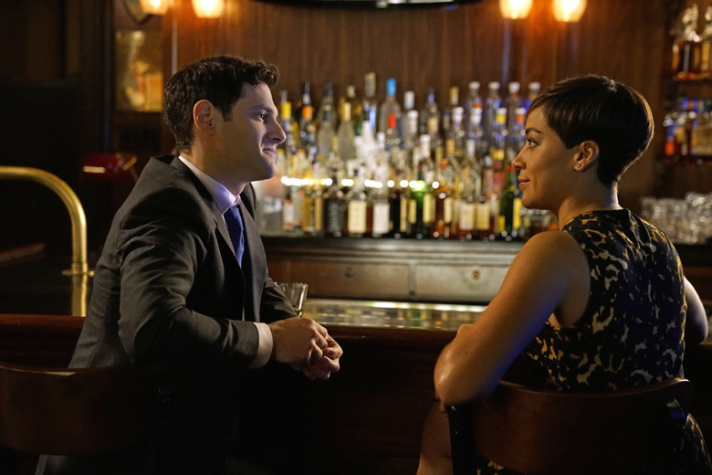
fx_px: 1187
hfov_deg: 33.4
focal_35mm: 60
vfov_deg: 22.6
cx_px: 356
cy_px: 238
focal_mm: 60
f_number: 2.8
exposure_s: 1/60
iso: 6400
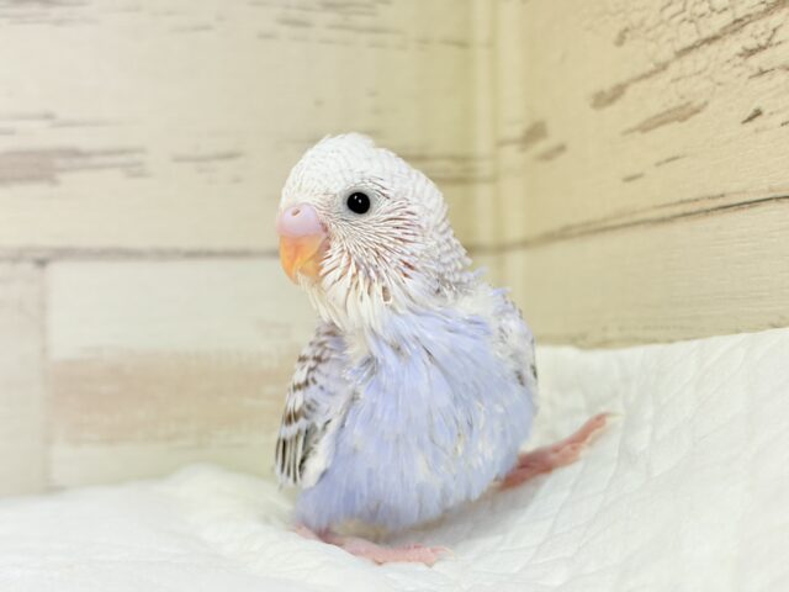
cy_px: 296
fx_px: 1185
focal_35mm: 52
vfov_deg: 28.0
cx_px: 394
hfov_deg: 36.8
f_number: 1.6
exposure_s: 1/50
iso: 100
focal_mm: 5.96
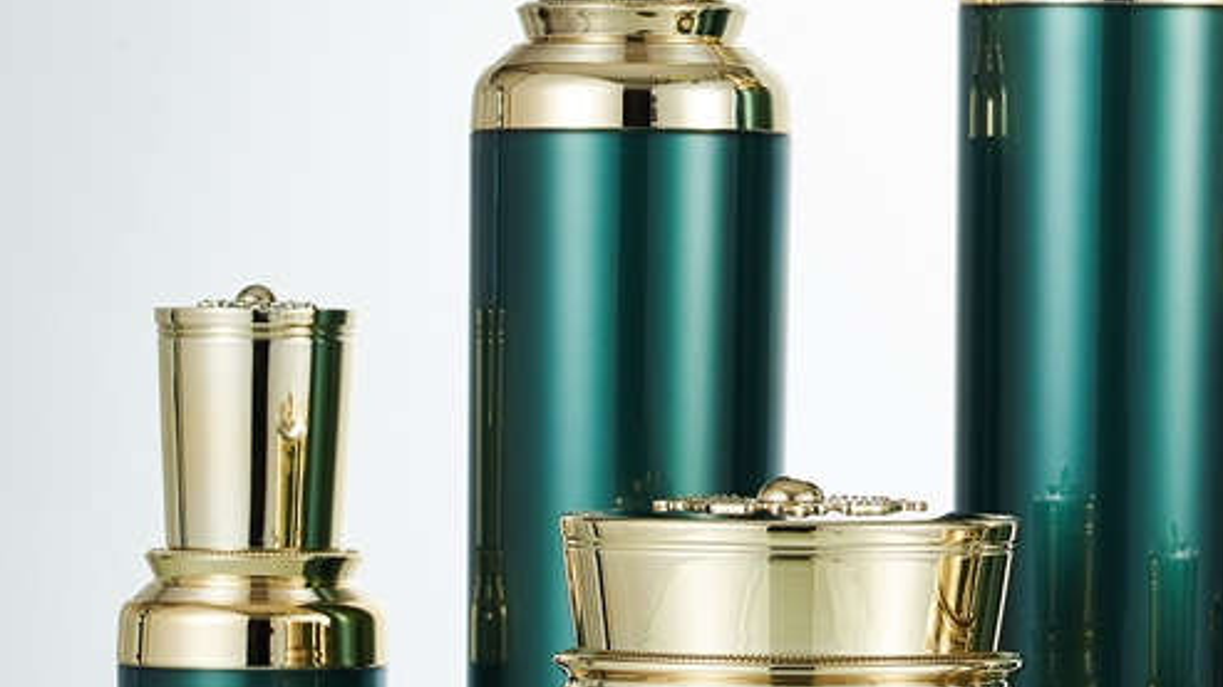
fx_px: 8689
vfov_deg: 4.5
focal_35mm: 268
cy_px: 135
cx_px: 1104
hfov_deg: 8.0
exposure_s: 1/125
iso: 160
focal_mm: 105
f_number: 16
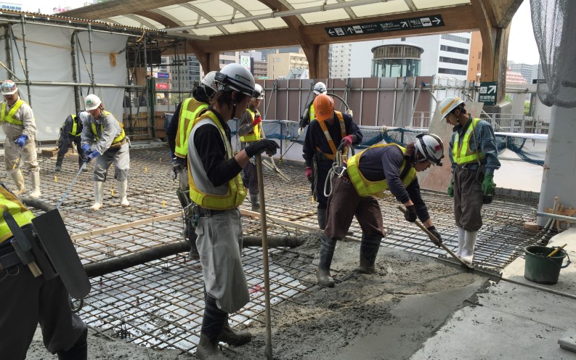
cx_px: 288
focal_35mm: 31
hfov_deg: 61.2
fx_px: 487
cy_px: 213
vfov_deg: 40.5
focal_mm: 4.15
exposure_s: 1/719
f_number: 2.2
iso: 32
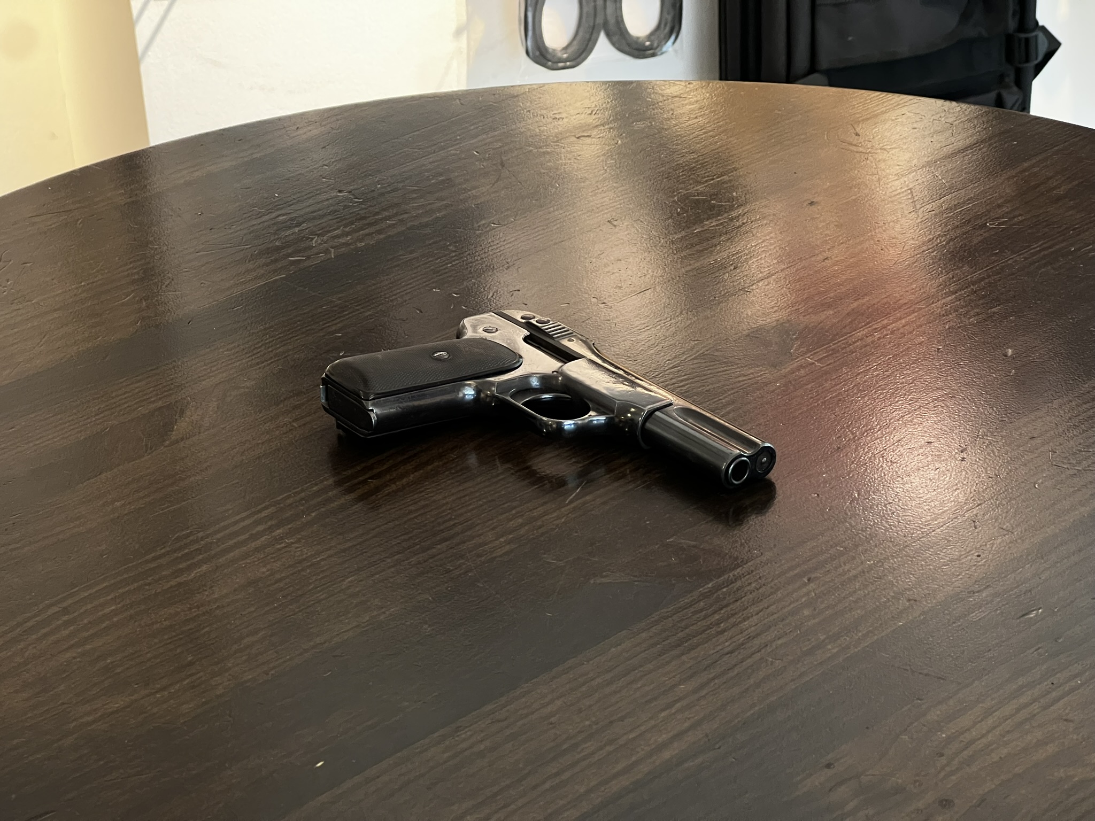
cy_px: 410
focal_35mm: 77
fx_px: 2436
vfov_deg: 19.1
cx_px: 548
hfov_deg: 25.3
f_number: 2.8
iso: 400
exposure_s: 1/50
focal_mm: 9
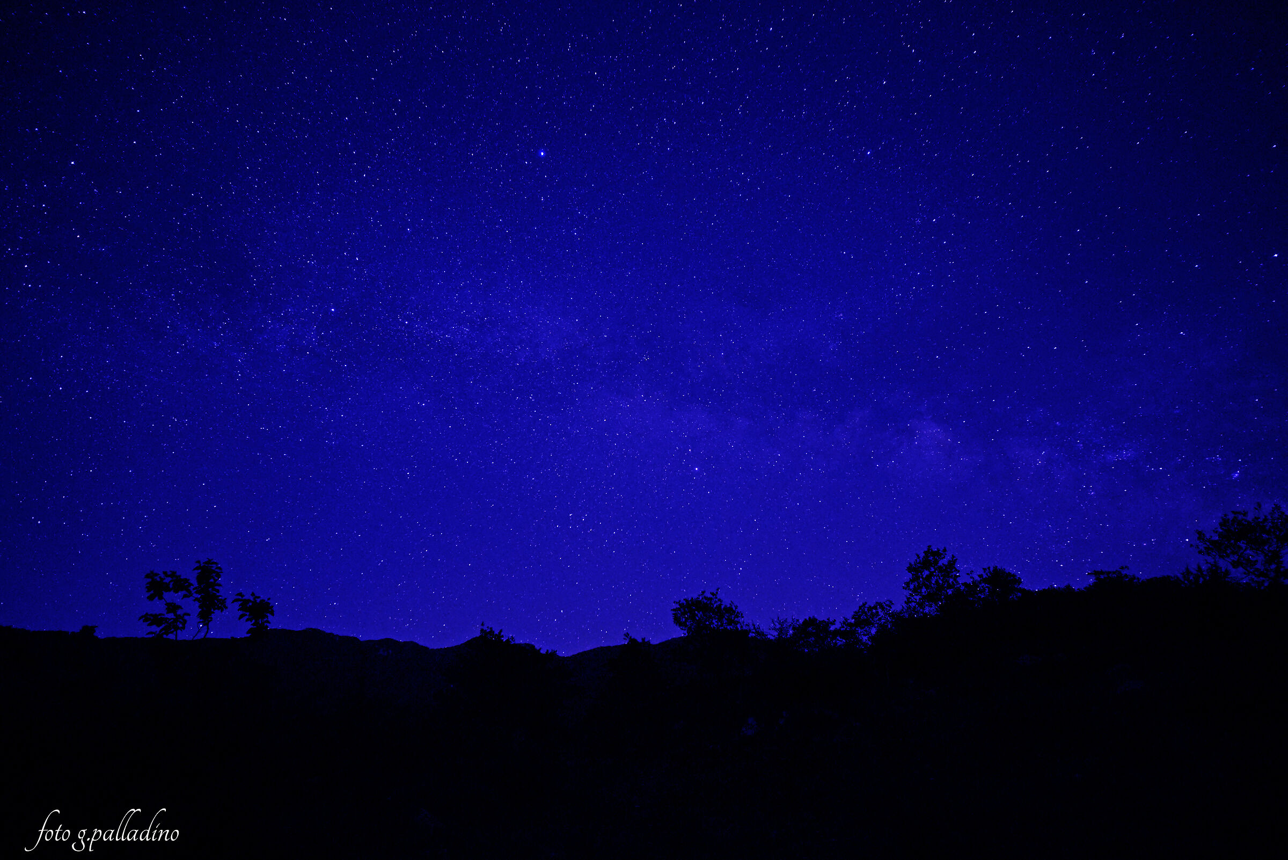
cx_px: 644
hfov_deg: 100.4
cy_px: 430
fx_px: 537
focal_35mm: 15
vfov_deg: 77.4
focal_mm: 15
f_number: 2.8
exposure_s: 10
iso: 6400
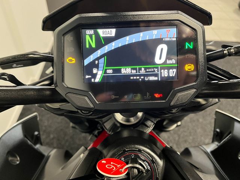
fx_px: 180
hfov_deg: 67.3
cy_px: 90
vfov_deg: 53.1
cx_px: 120
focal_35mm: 26
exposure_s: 1/50
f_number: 1.6
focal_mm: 5.1
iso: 500
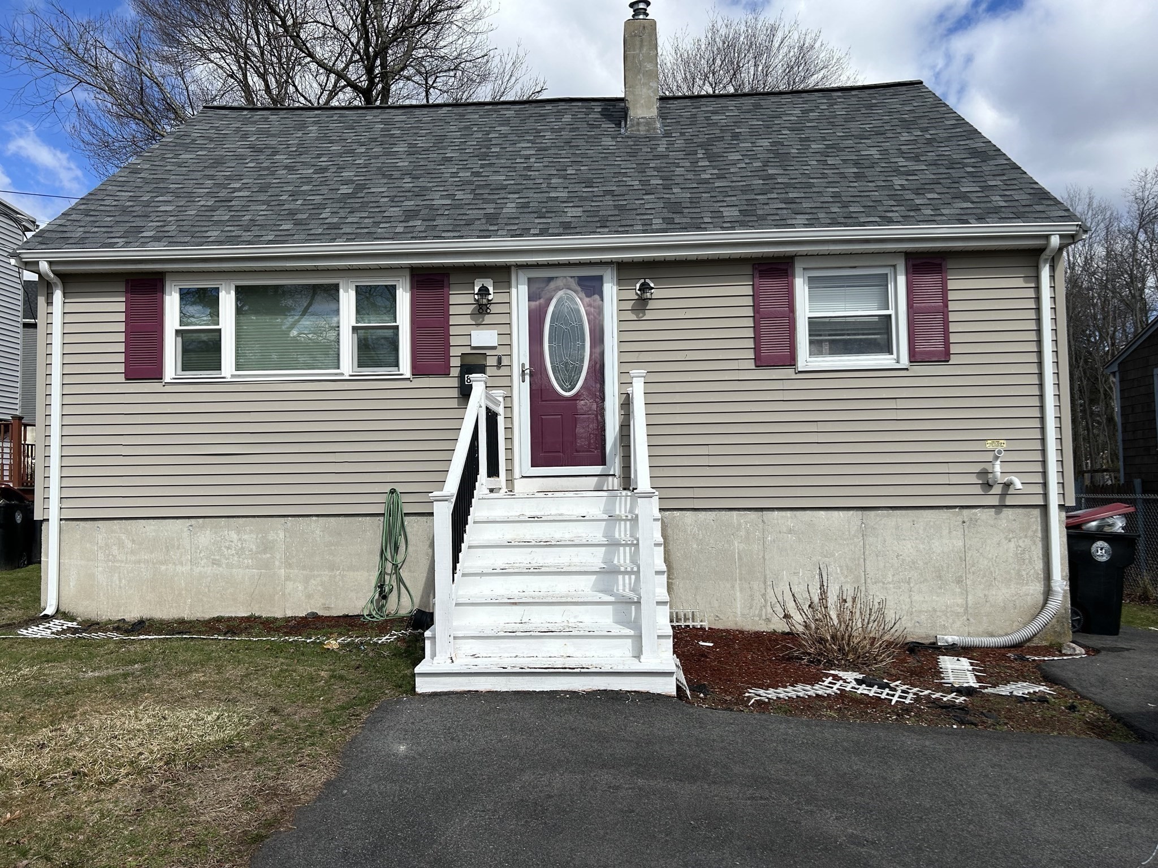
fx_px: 870
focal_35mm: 26
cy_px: 434
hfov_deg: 67.3
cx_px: 579
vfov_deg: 53.1
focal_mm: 5.7
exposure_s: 1/5587
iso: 50
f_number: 1.5
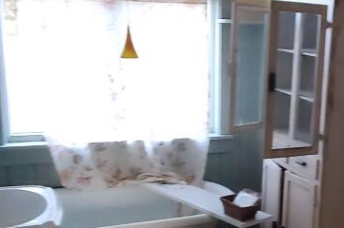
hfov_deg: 35.0
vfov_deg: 24.8
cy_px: 168
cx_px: 301
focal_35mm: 54
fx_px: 516
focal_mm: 1.8
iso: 500
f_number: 2.2
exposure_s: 1/59
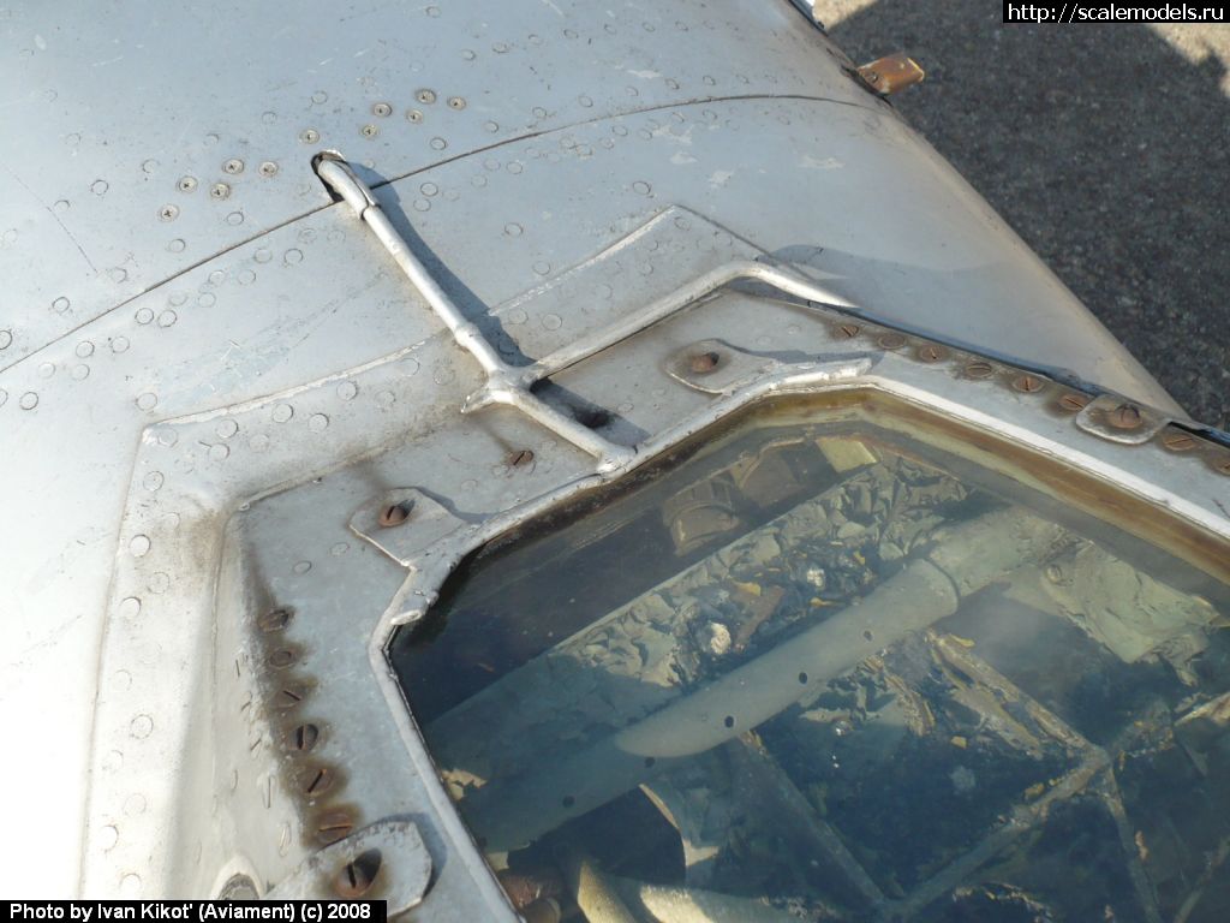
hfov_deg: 52.6
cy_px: 462
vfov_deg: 40.7
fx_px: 1244
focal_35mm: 35
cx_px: 615
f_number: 8
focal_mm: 5.8
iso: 100
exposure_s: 1/160
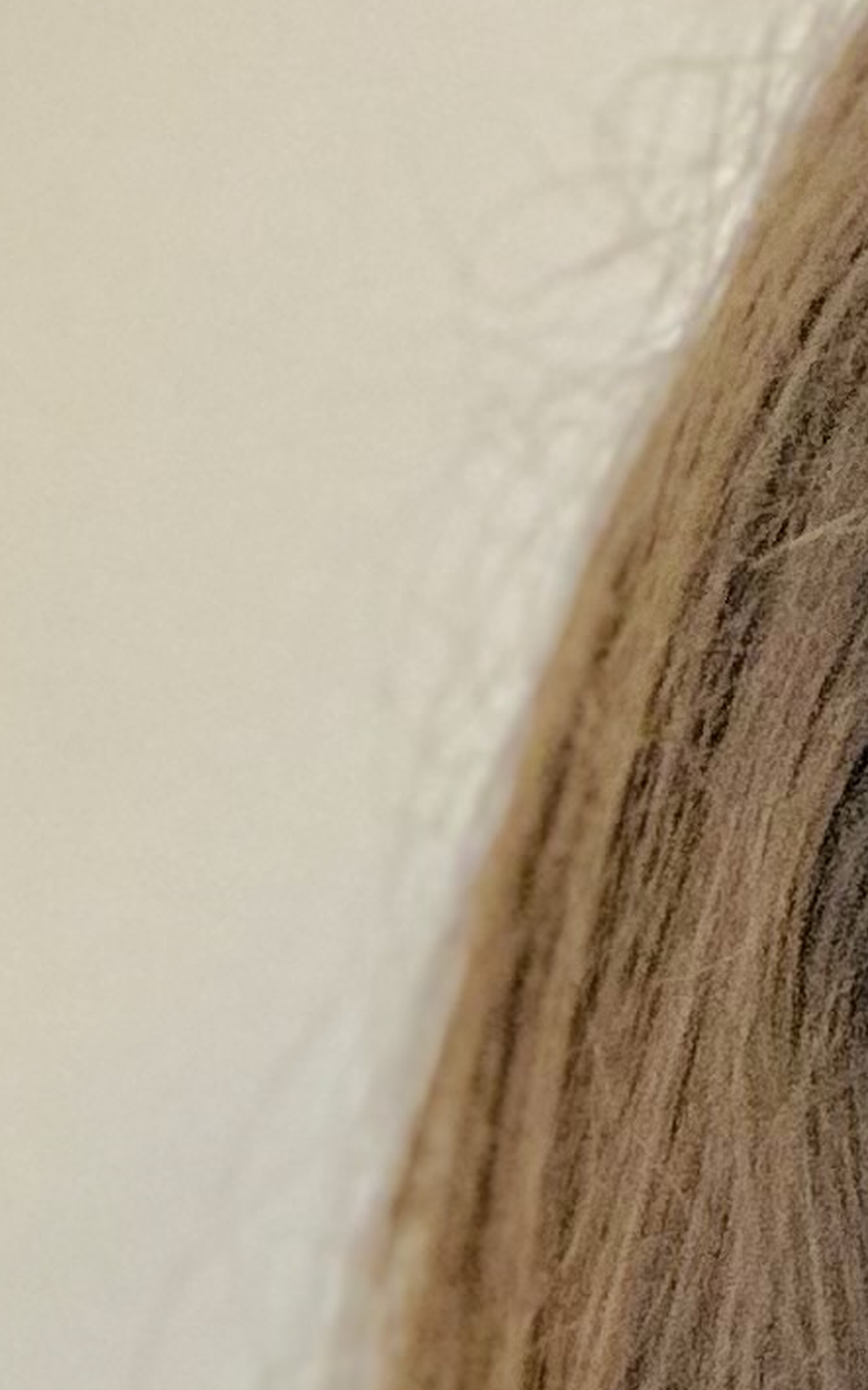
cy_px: 2078
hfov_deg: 2.8
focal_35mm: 464
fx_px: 17566
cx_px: 1812
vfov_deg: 4.5
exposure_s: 1/33
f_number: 2.8
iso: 320
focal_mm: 9
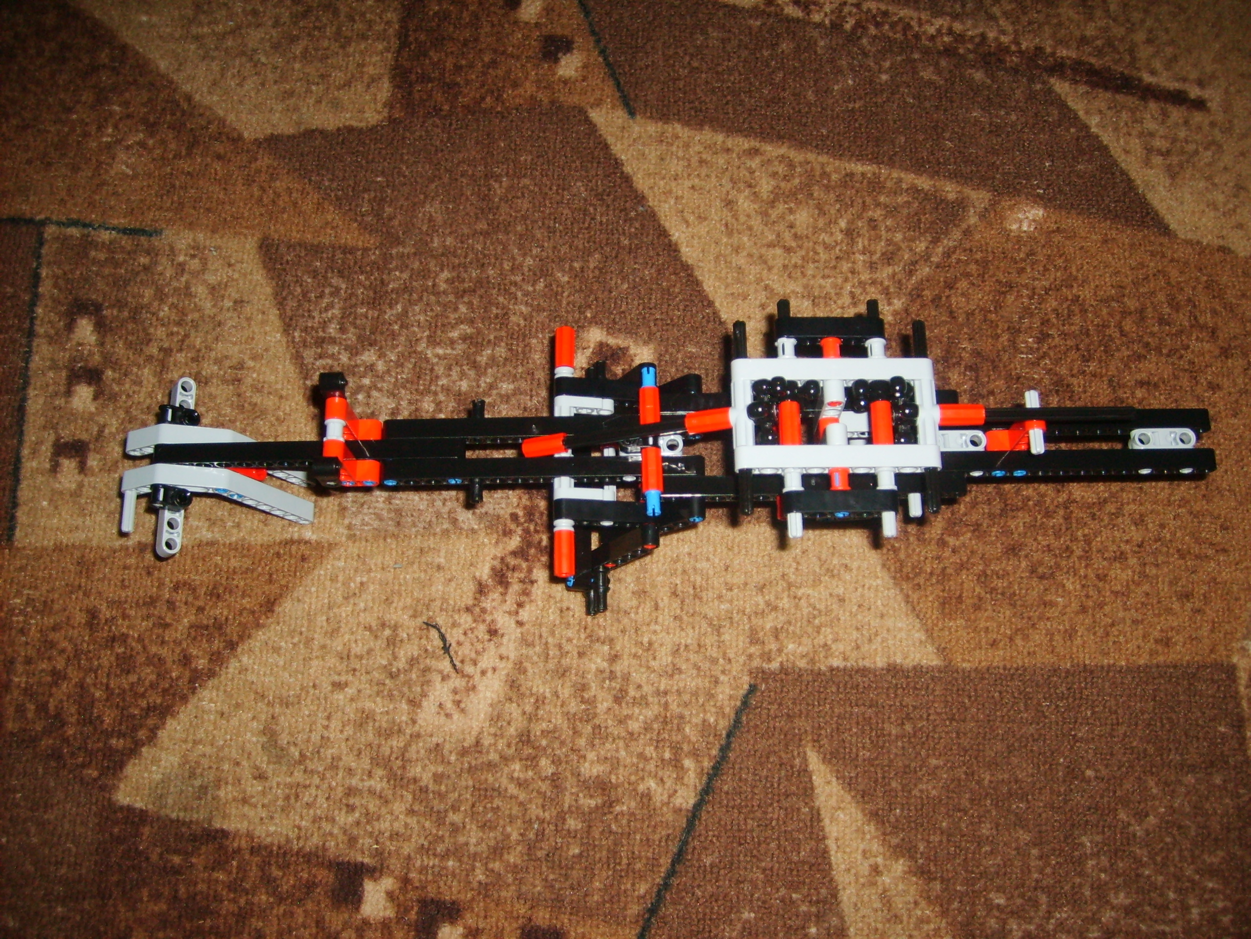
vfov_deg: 40.7
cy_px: 470
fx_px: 1265
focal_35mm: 35
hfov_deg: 52.6
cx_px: 626
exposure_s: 1/45
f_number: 2.8
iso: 100
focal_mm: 5.8
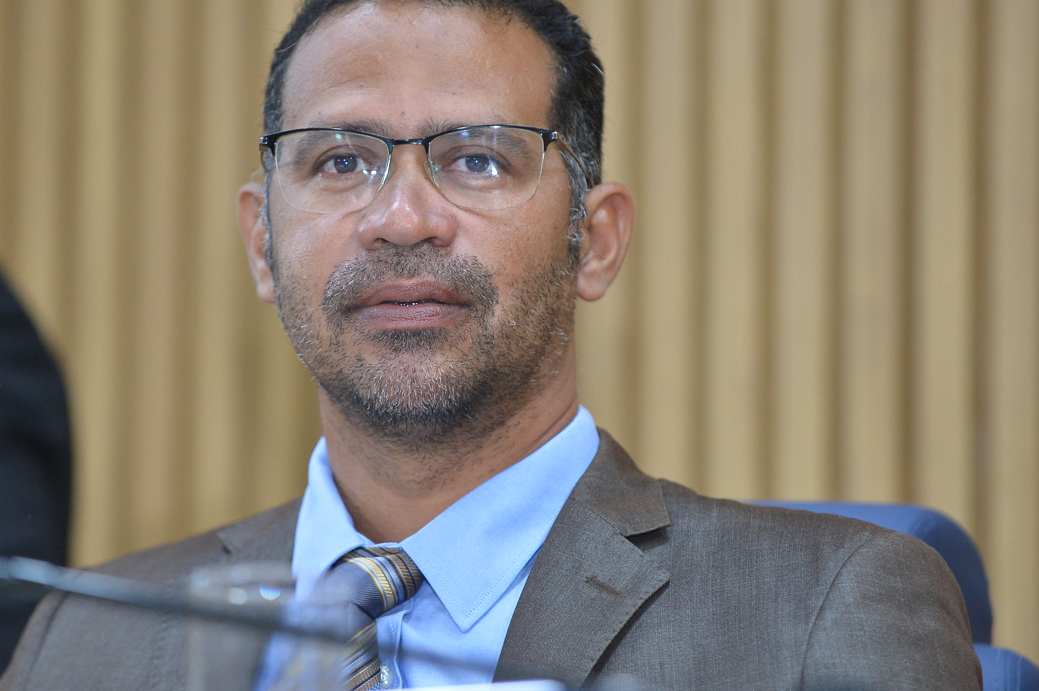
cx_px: 437
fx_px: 6573
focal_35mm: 228
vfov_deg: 6.0
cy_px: 315
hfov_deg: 9.0
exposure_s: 1/320
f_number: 2.8
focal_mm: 175
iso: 3200
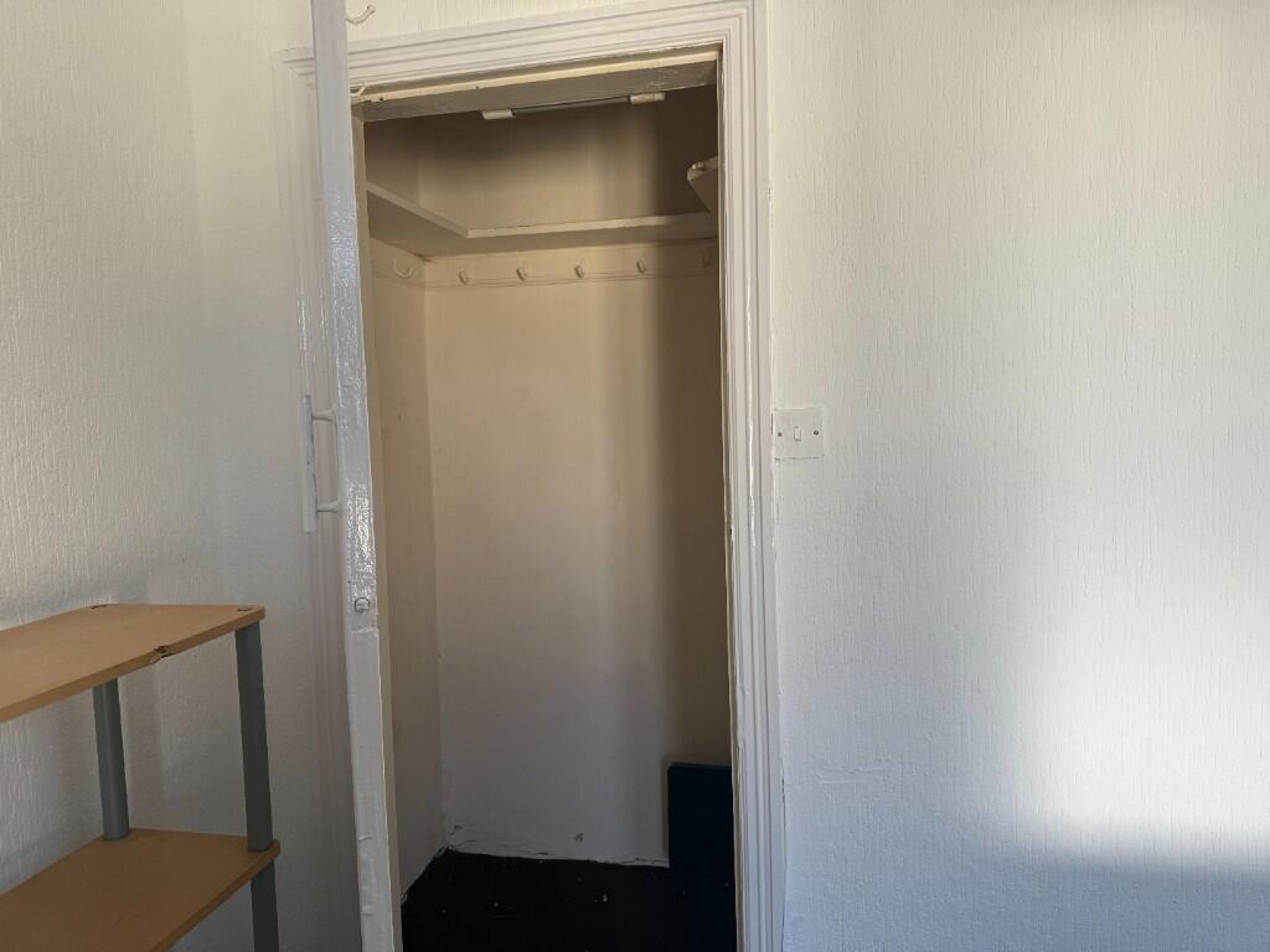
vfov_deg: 56.8
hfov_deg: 71.6
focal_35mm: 24
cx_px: 635
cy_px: 476
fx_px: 881
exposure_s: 1/121
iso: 64
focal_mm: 6.76
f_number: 1.78
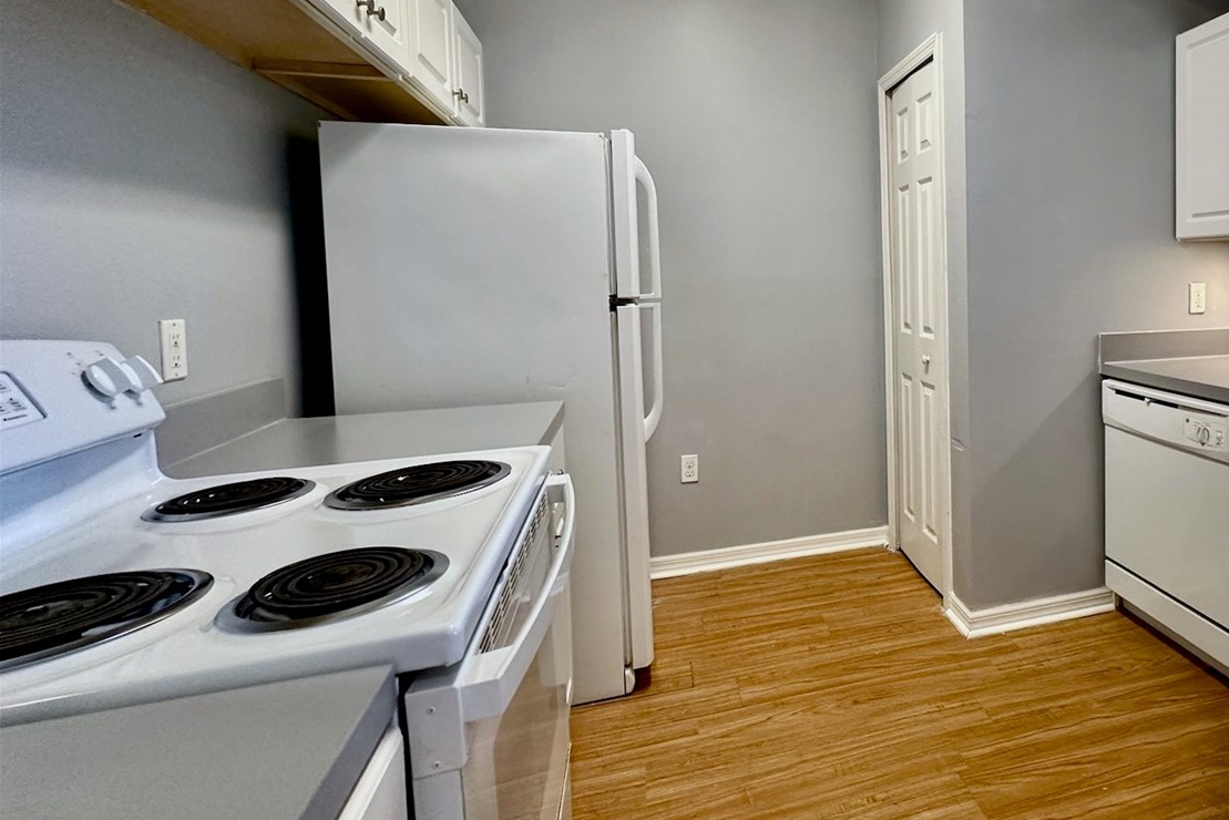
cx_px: 885
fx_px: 717
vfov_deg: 58.9
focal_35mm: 21
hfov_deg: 76.6
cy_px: 314
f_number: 2.2
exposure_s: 1/120
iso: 250
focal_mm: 2.22
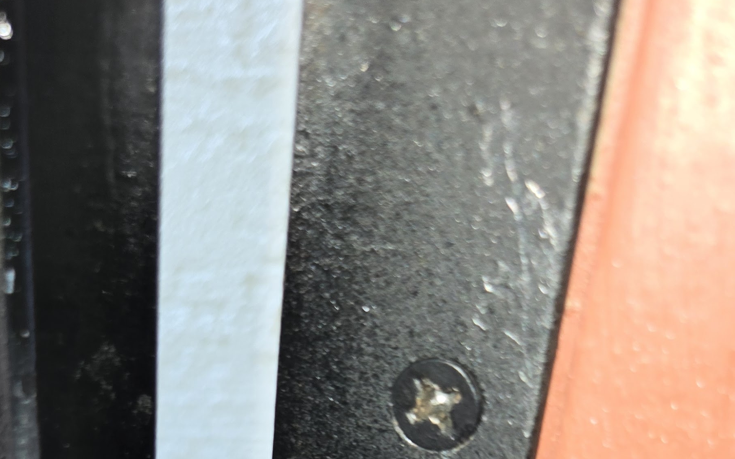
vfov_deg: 20.2
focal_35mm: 54
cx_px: 212
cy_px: 712
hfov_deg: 36.9
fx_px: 1082
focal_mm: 5.4
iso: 100
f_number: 1.8
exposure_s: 1/24
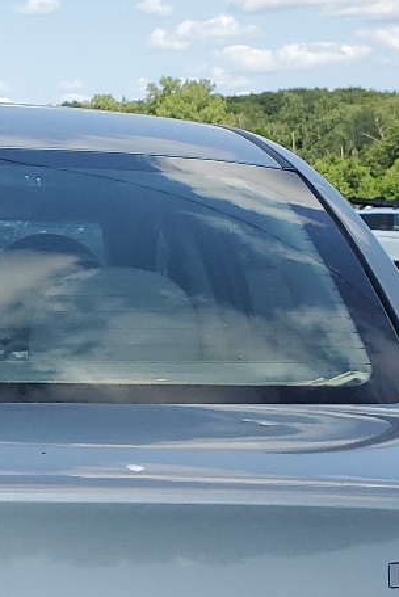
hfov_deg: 13.8
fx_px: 1577
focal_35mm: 95
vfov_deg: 20.0
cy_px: 737
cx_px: -143
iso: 50
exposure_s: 1/2500
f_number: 1.5
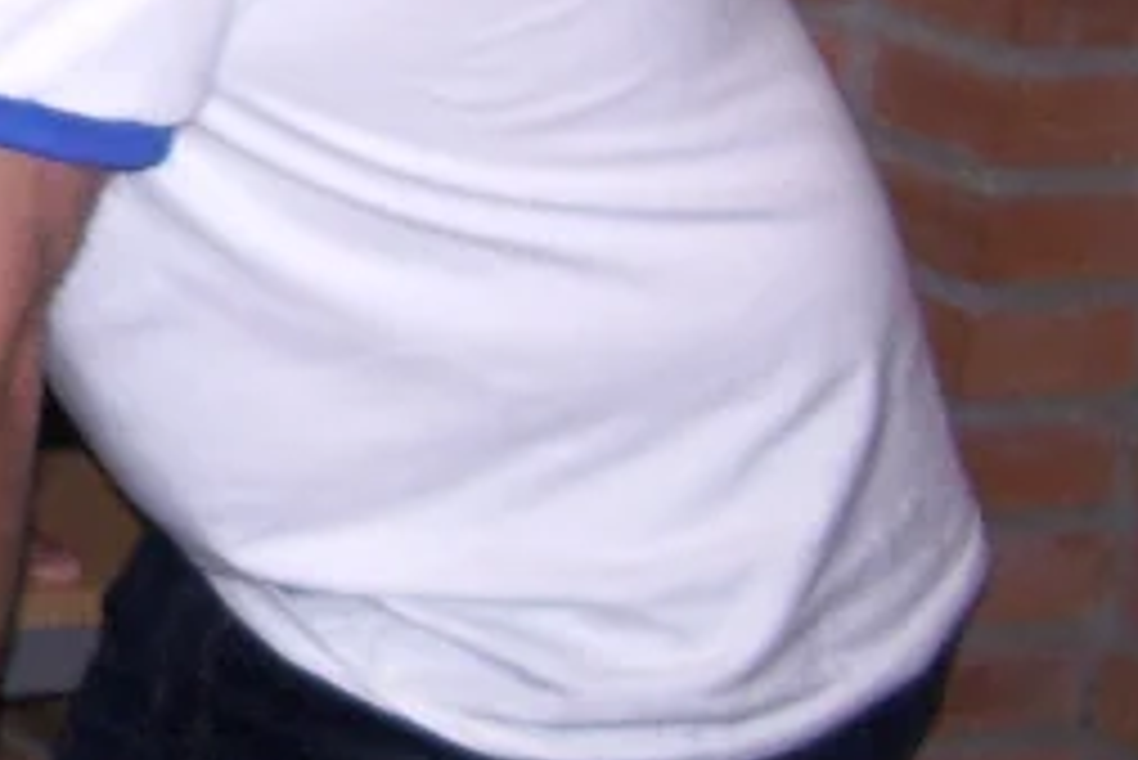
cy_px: -54
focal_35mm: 138
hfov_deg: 13.2
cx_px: -1017
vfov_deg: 9.9
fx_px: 4365
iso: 200
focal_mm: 5.8
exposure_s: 1/15
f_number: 2.6
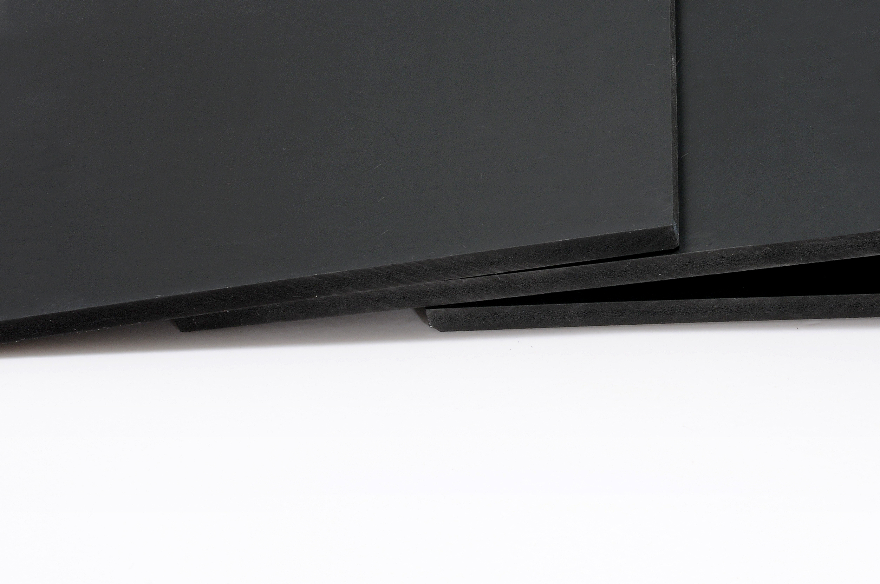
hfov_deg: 22.6
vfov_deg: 15.1
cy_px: 142
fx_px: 2194
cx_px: 607
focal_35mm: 90
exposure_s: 1/125
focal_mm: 35
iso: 160
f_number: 25
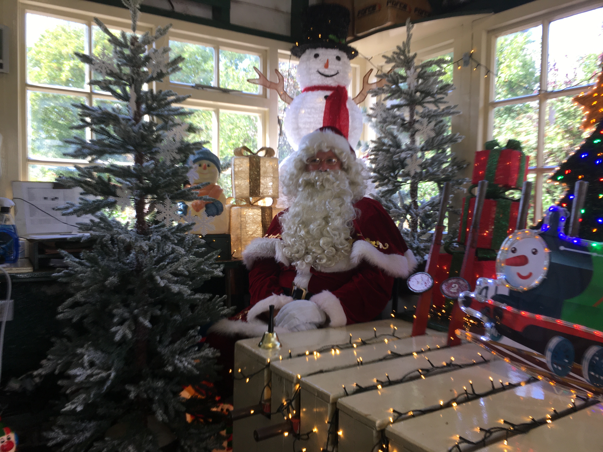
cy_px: 226
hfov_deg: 61.7
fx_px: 505
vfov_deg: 48.2
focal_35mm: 29
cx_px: 302
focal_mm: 4.15
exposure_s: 1/100
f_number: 2.2
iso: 25
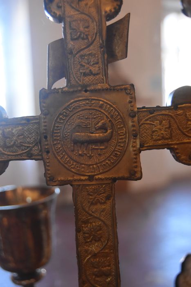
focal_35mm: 52
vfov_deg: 37.8
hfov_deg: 25.8
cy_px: 144
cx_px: 96
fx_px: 418
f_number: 4.5
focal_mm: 35
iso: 2500
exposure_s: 1/60
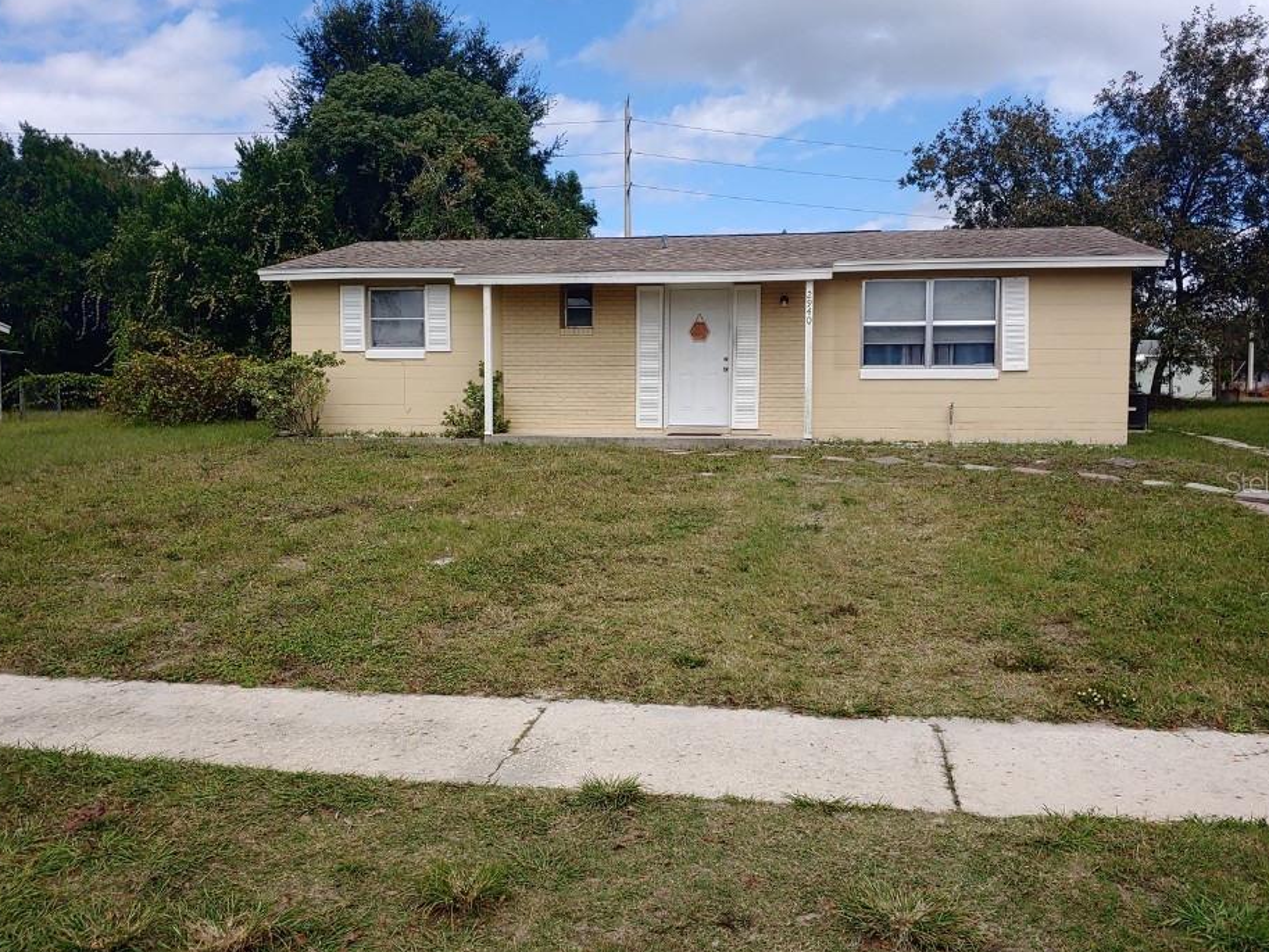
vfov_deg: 49.8
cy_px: 482
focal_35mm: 28
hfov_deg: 63.4
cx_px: 646
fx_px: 1027
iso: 50
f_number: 1.5
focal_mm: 4.23
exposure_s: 1/2703
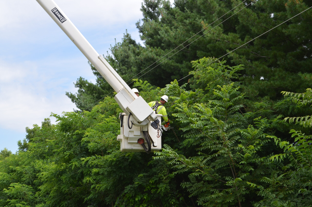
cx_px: 156
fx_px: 441
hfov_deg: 39.0
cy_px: 104
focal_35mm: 51
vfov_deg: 26.4
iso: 200
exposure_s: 1/250
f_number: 8
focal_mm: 34
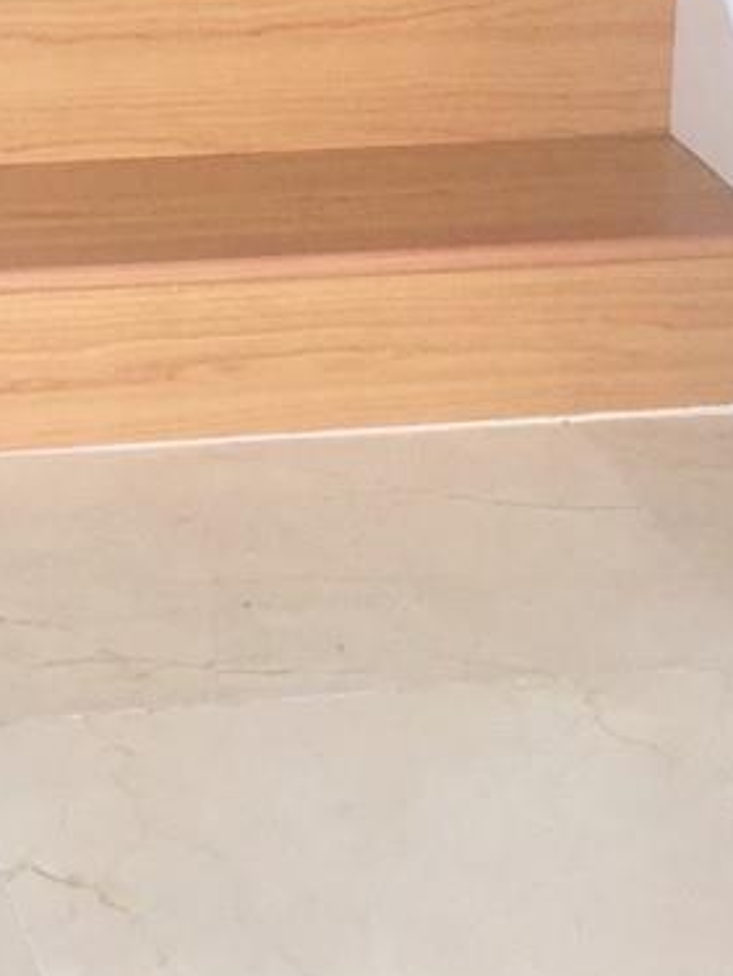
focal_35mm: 124
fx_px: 3497
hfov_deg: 11.8
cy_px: -391
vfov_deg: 15.0
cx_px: -94
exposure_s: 1/195
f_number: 2.2
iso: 32
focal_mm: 4.15
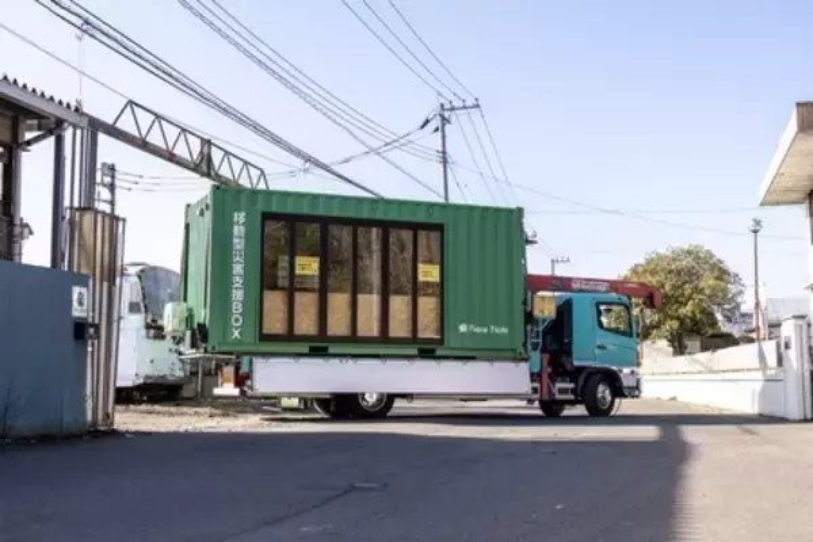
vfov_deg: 29.2
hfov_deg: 42.7
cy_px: 271
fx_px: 1039
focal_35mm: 46
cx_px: 406
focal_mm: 31
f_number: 4.5
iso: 200
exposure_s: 1/500
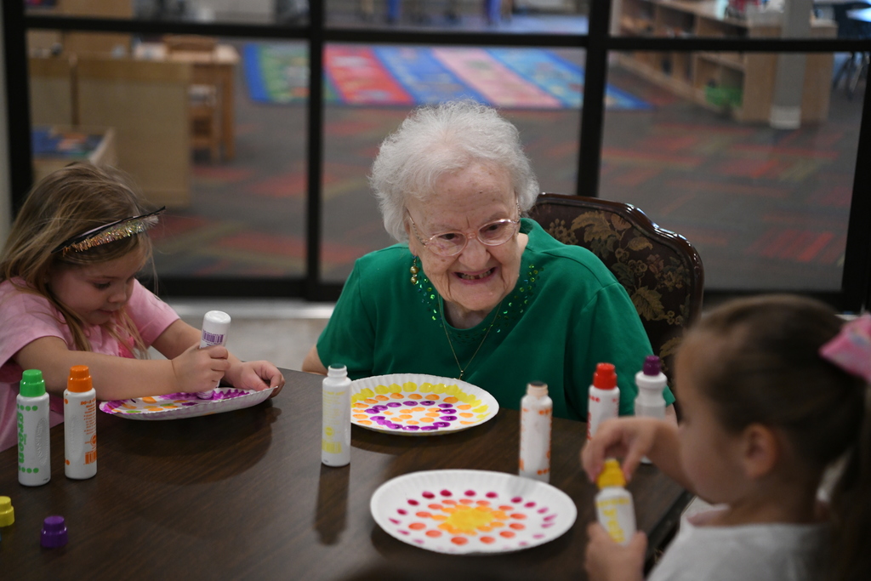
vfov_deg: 20.9
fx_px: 1573
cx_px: 436
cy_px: 290
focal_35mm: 65
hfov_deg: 31.0
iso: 3200
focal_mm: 65
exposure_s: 1/400
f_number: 2.8
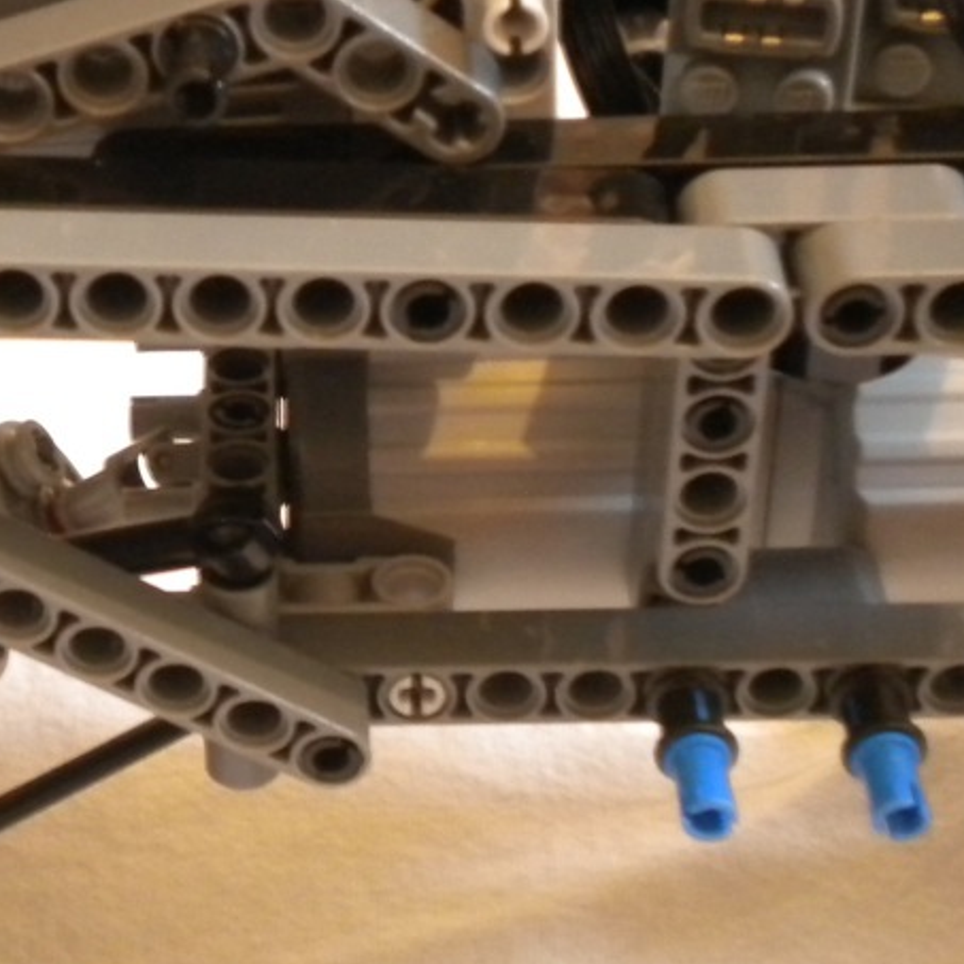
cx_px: 170
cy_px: 494
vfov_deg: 21.1
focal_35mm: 82
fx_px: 2584
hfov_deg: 20.8
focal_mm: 7.4
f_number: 3.5
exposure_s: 1/8.8
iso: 508
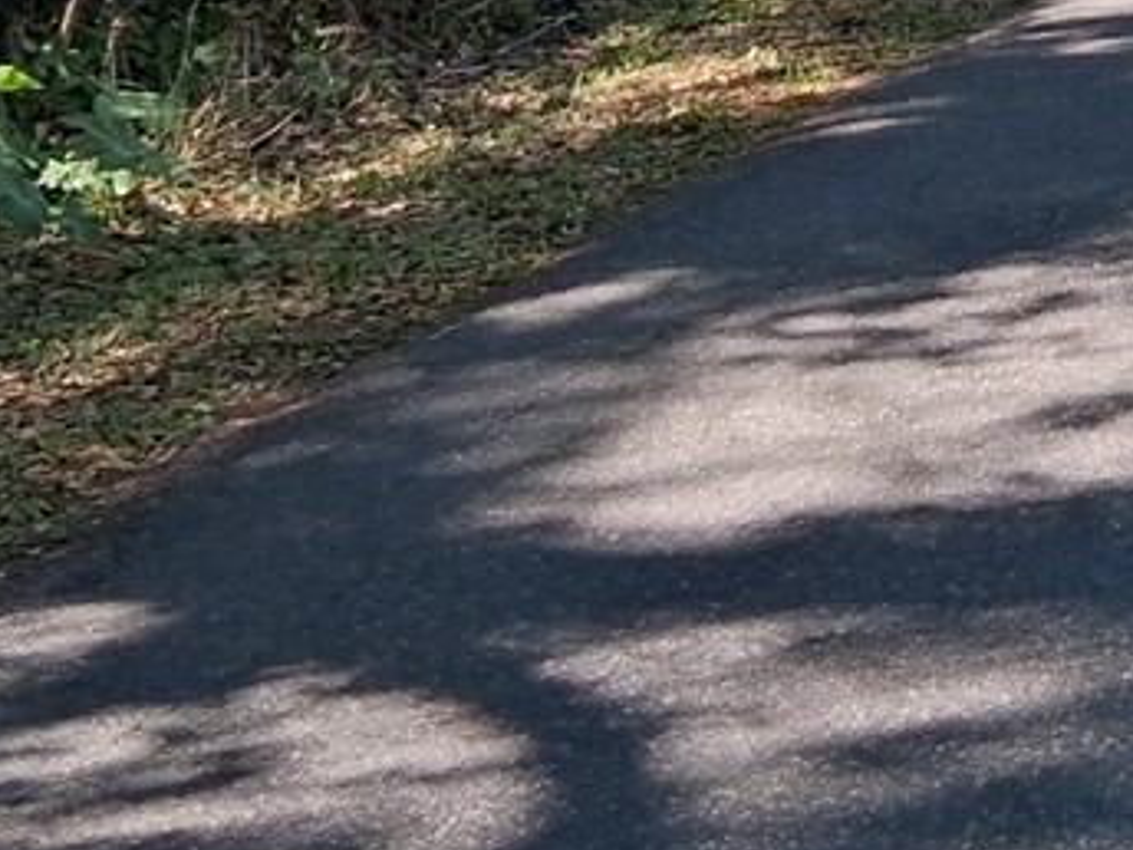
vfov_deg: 11.2
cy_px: -794
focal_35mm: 121
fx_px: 3960
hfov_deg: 15.3
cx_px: 1568
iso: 25
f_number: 1.8
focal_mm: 3.98
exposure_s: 1/268
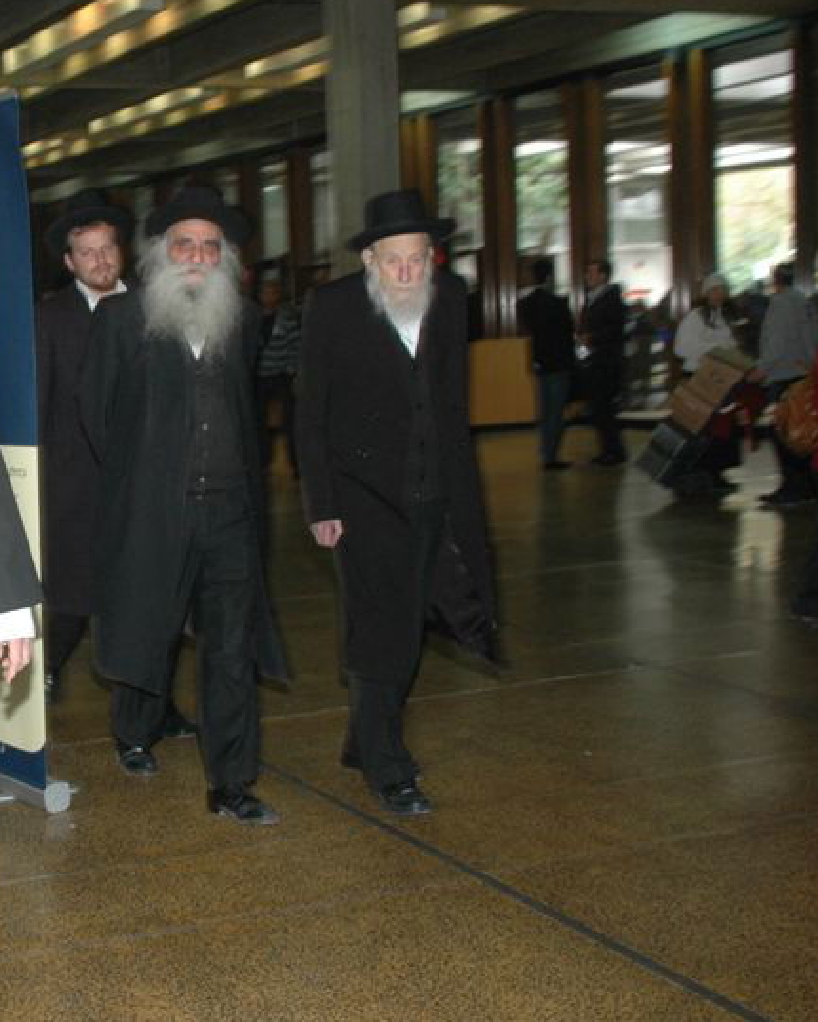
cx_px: 13
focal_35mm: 59
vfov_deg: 31.9
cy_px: 454
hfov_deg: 24.7
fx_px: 1784
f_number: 5
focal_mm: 22
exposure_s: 1/60
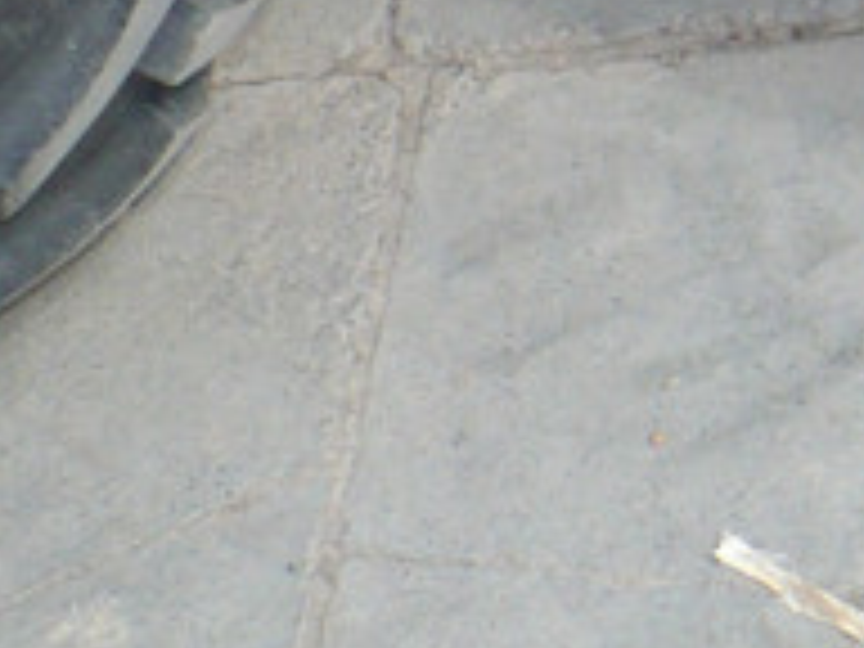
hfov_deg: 8.7
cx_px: 2144
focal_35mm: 206
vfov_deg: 6.9
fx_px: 5142
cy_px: -855
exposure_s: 1/320
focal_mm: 6.1
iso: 100
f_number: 2.8
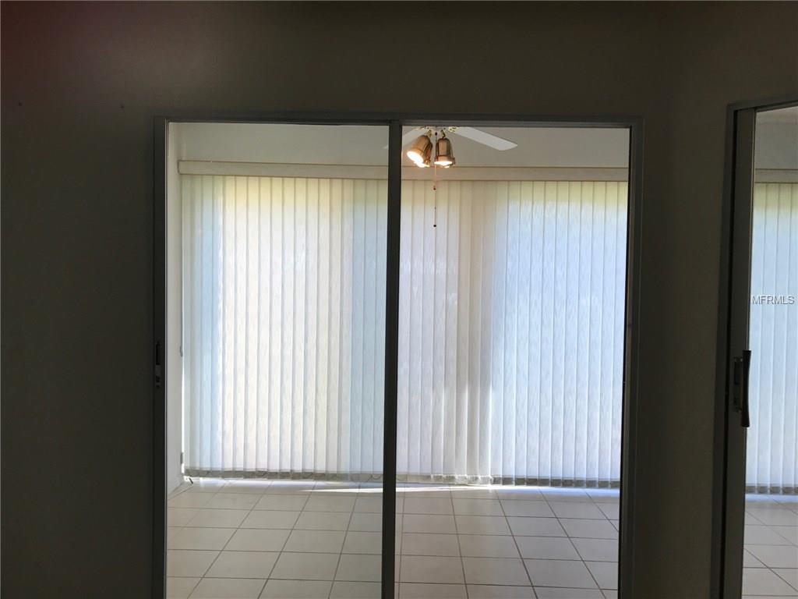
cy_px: 300
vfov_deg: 49.7
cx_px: 399
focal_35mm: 28
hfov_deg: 63.4
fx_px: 645
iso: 20
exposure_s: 1/127
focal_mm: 3.99
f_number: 1.8
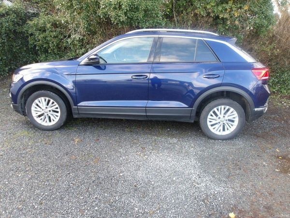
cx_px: 145
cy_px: 109
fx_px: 226
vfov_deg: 51.4
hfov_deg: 65.3
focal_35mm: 27
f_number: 3
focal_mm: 4.9
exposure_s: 1/45
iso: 100
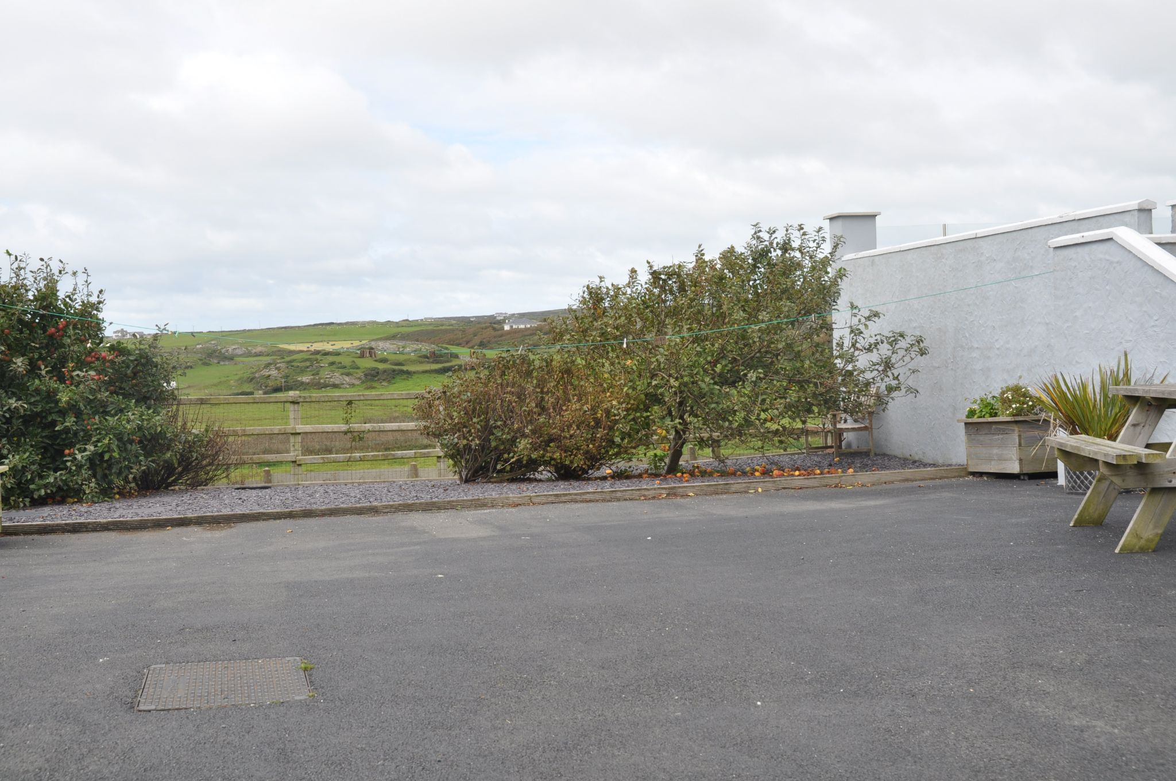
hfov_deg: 48.0
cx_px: 588
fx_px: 1321
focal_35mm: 40
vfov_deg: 32.9
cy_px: 390
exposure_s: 1/250
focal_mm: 27
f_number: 8
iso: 400
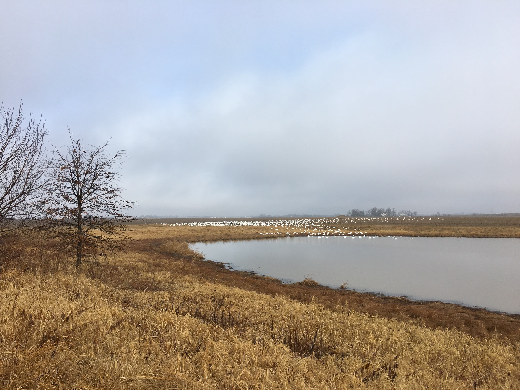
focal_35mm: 29
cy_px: 195
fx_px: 436
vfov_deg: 48.2
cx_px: 260
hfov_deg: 61.7
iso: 25
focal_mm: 4.15
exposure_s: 1/1083
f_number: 2.2
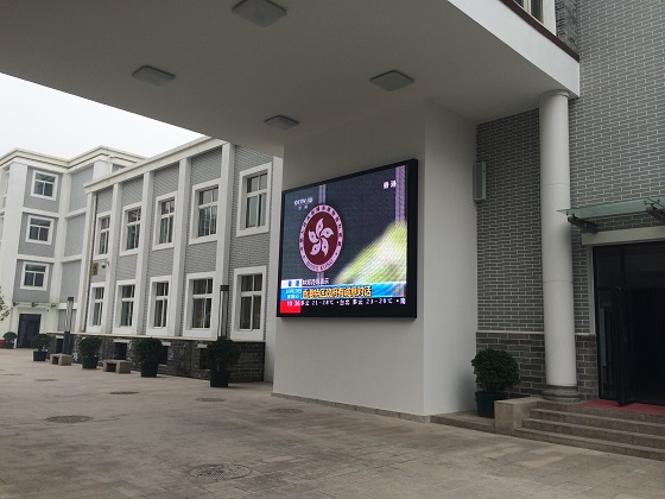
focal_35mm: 30
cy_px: 250
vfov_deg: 46.8
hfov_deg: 60.0
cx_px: 332
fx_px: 576
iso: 32
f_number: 2.2
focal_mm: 4.12
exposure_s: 1/423
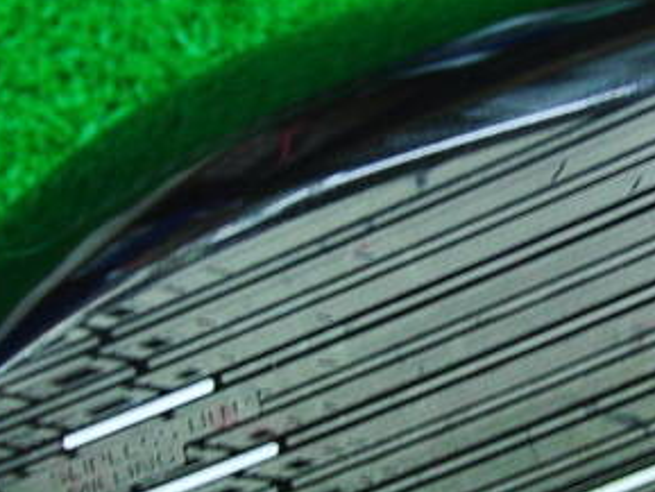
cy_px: 279
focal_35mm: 82
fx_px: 1552
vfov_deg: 18.0
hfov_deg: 23.5
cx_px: 514
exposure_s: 1/25
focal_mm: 6.42
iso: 400
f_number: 3.6
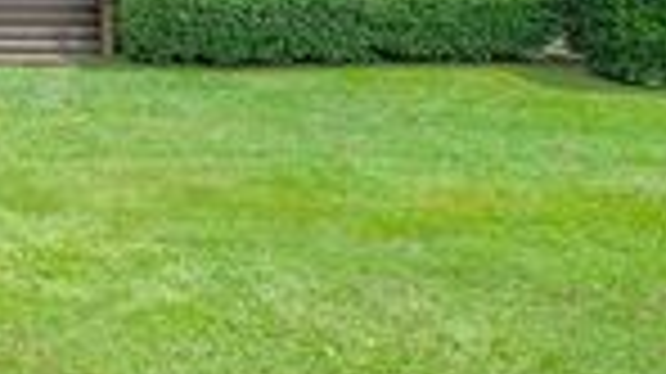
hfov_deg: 25.5
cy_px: -79
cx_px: -268
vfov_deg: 17.1
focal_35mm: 67
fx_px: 1182
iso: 110
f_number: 2.8
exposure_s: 1/1250
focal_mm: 8.38
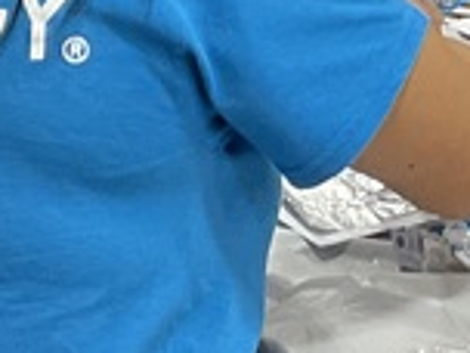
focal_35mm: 196
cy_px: -232
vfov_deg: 7.4
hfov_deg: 9.9
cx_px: 581
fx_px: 2661
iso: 100
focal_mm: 3
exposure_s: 1/60
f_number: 1.8
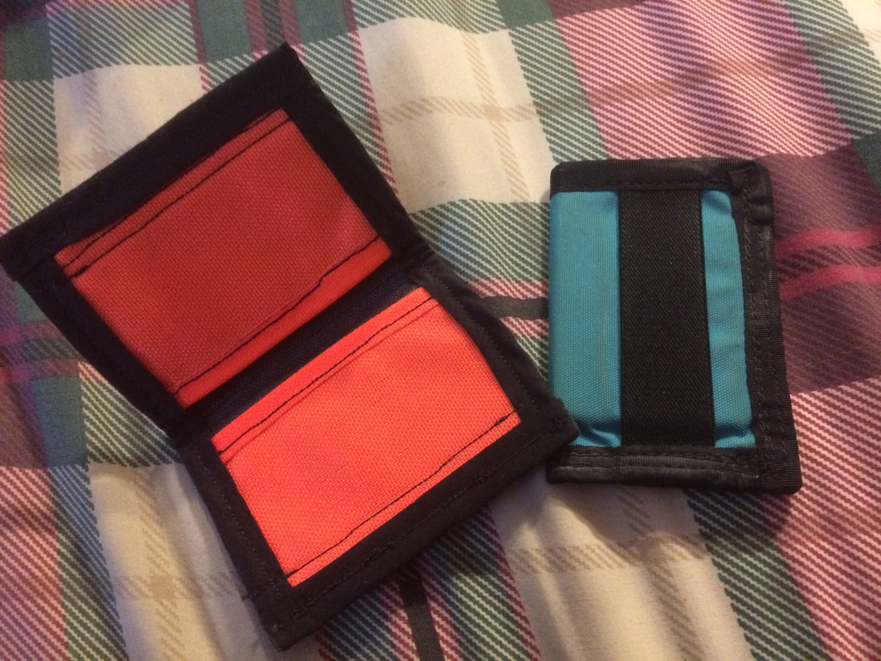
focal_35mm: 29
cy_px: 330
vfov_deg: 48.2
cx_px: 440
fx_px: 738
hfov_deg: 61.7
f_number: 2.2
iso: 400
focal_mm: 4.15
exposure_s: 1/15
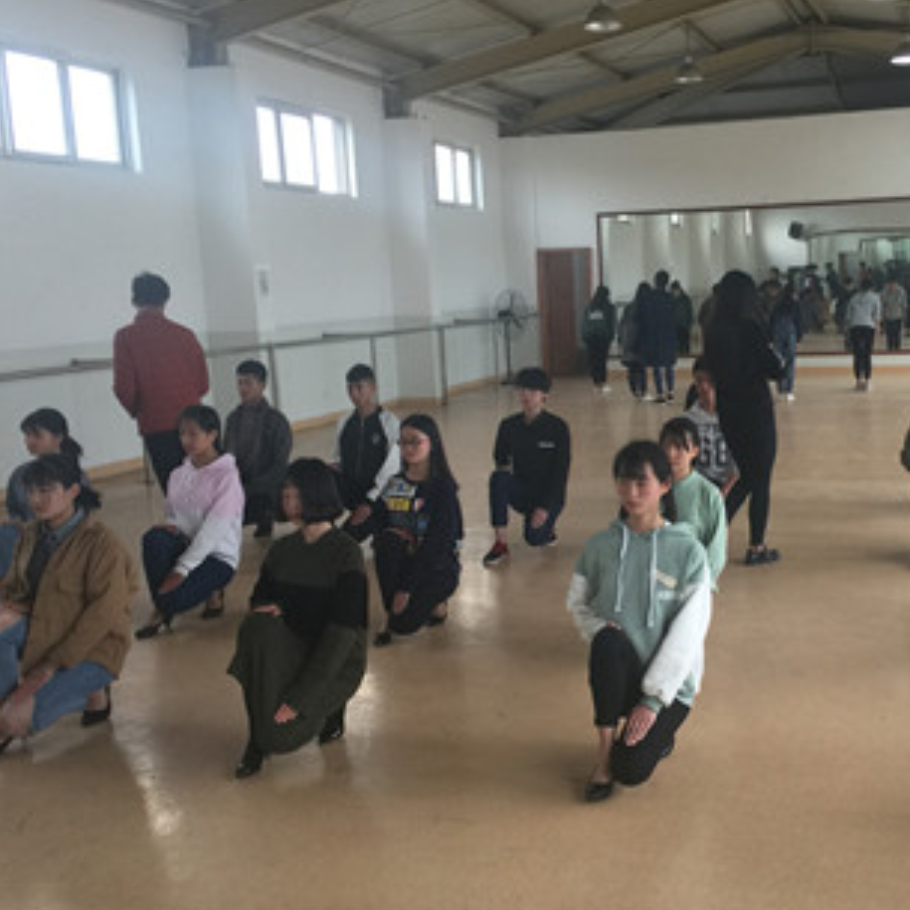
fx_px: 1249
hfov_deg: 39.5
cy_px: 488
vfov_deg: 40.0
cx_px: 615
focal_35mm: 42
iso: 50
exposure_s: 1/33
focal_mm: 4.15
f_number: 2.2
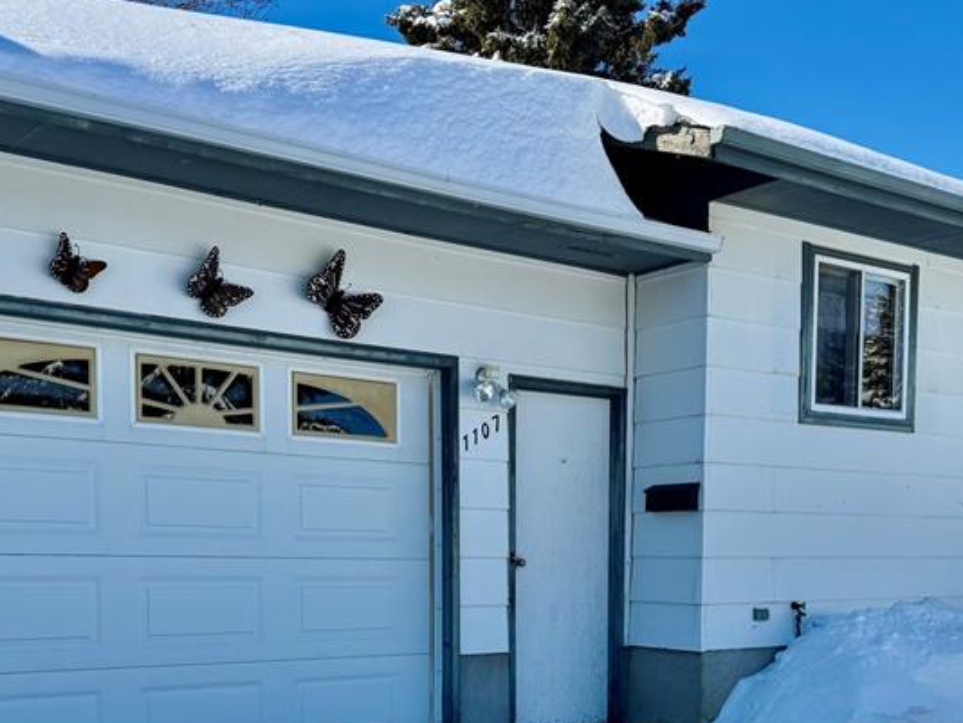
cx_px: 543
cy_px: 629
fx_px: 1280
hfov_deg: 41.1
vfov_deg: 30.4
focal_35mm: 46
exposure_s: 1/7353
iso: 100
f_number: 1.78
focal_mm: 6.76
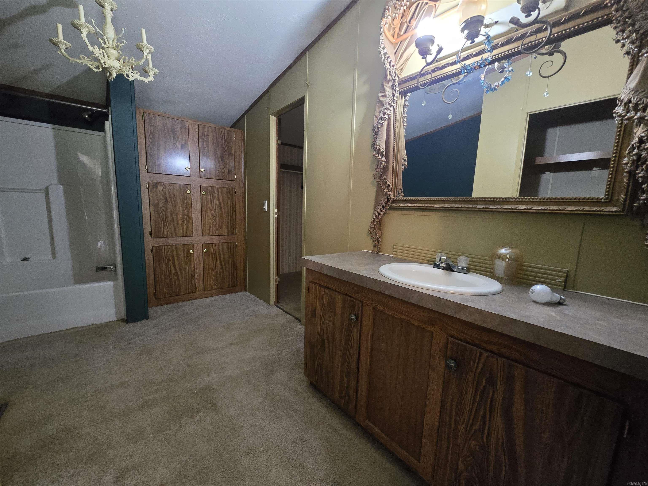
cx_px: 324
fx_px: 243
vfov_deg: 89.9
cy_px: 243
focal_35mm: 13
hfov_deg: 106.2
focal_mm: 2.2
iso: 1600
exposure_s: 1/40
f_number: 2.2
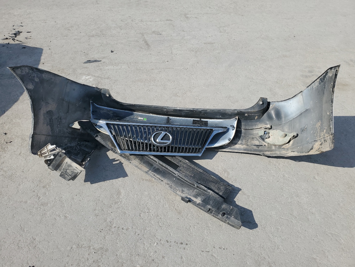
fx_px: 267
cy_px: 134
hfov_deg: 67.3
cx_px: 178
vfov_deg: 53.1
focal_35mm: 26
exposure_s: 1/5000
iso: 50
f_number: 1.5
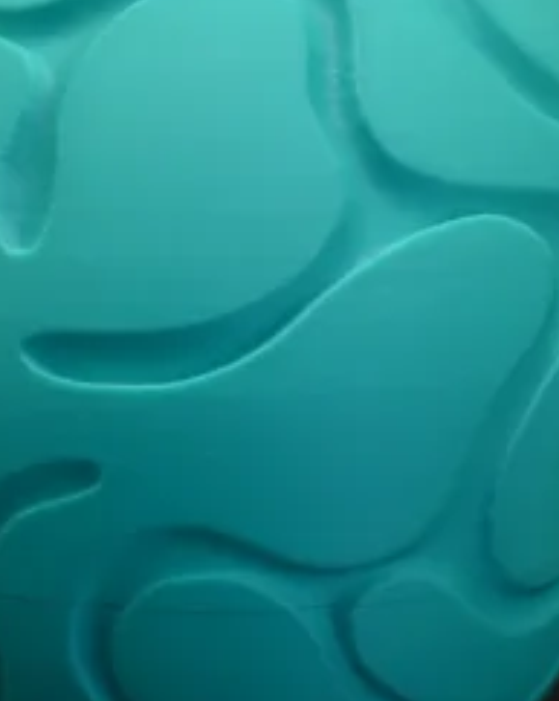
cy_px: 316
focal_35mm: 178
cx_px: 229
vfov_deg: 10.9
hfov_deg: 8.7
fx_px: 3688
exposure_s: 1/60
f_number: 4.2
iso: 450
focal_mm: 34
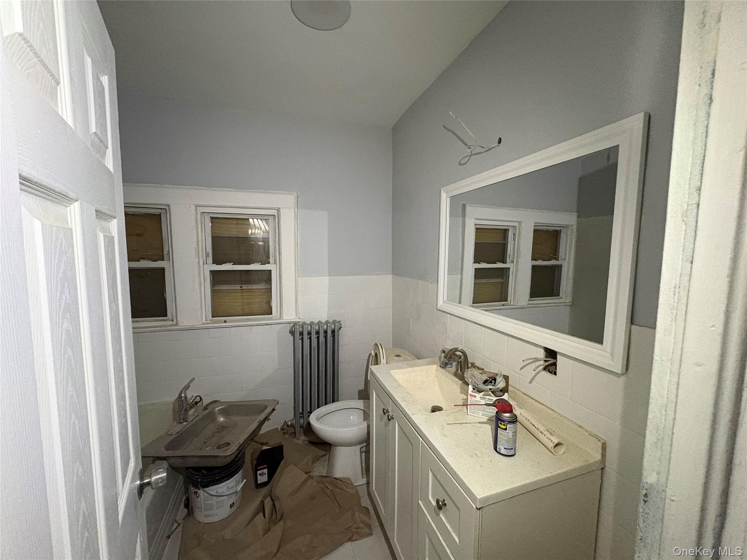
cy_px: 280
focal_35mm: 14
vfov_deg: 85.7
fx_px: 302
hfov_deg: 102.1
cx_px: 374
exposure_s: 1/51
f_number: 2.2
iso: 800
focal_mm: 2.22
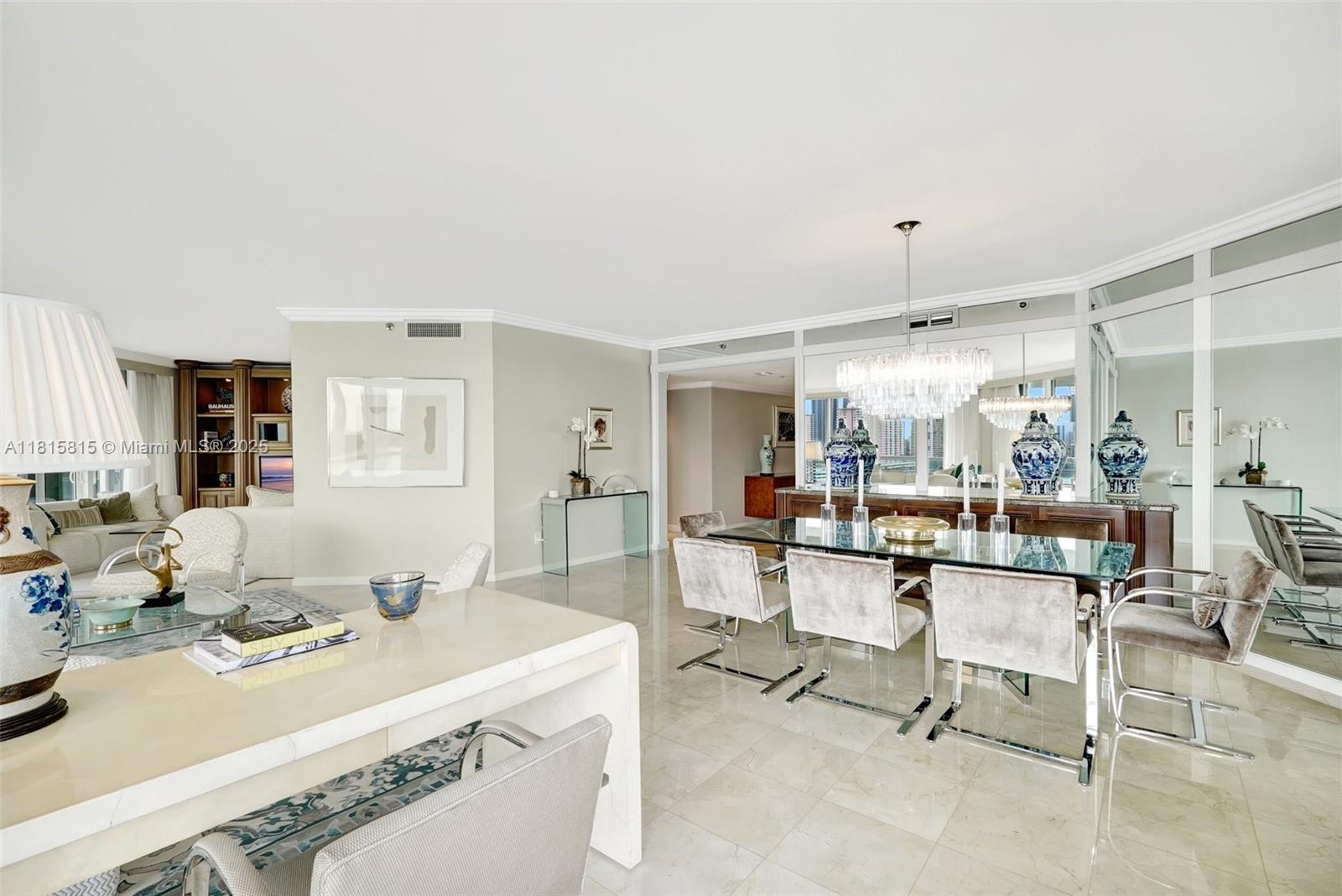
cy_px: 448
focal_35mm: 16
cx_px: 671
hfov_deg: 95.0
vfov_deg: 72.1
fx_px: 615
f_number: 13
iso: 640
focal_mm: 16.5
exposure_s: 1/30
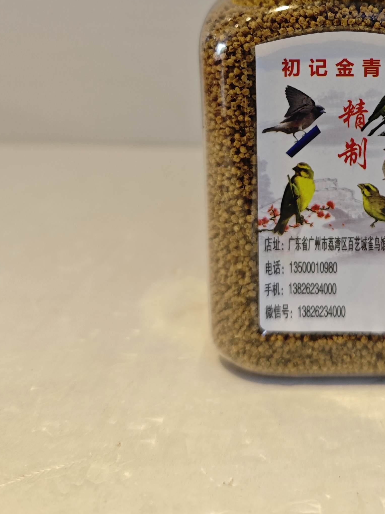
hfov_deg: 30.0
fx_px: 682
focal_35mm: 46
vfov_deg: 39.3
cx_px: 354
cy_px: 89
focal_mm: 6.55
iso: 320
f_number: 1.6
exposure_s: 1/100
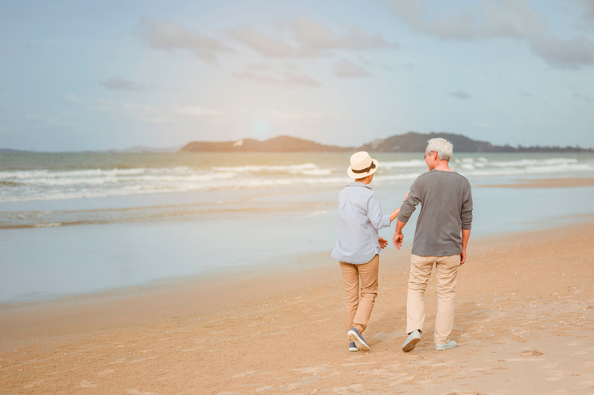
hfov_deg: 39.6
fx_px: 824
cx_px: 297
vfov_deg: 26.9
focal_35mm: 50
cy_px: 198
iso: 100
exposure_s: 1/3200
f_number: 1.8
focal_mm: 50
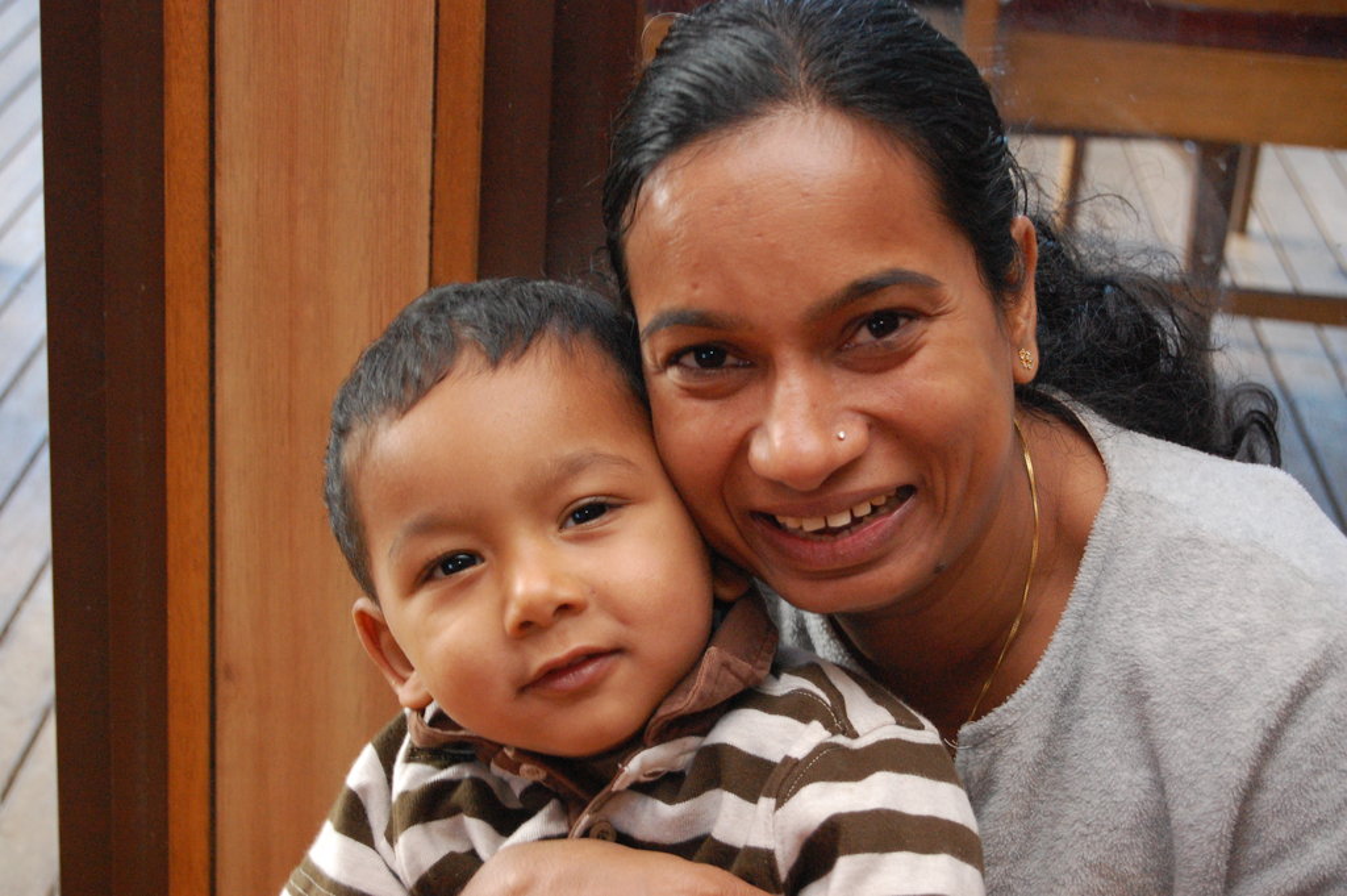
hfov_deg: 24.6
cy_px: 448
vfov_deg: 16.5
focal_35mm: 82
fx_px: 3084
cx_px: 674
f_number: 5.6
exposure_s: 1/60
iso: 1600
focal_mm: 55
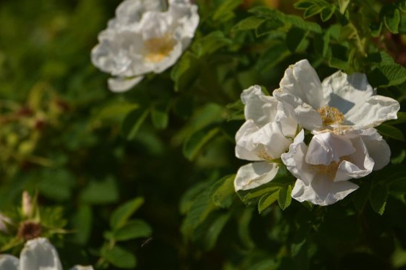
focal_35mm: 152
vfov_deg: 9.0
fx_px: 1713
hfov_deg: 13.5
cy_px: 149
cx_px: 226
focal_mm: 70
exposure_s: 1/1000
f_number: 4
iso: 100
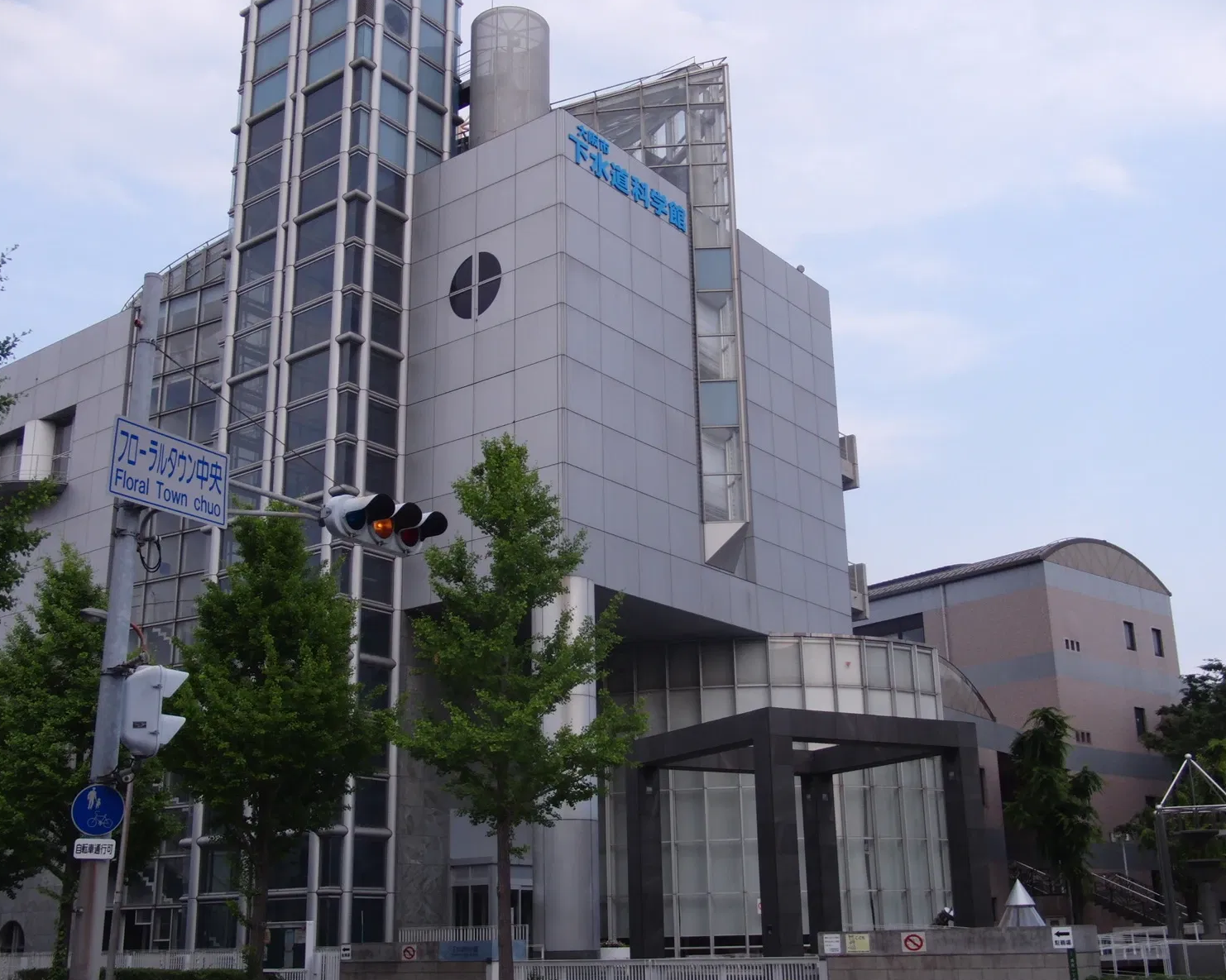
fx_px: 1415
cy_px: 493
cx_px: 603
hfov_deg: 46.8
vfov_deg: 38.2
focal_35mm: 39
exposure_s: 1/500
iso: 100
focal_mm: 6.42
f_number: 3.6
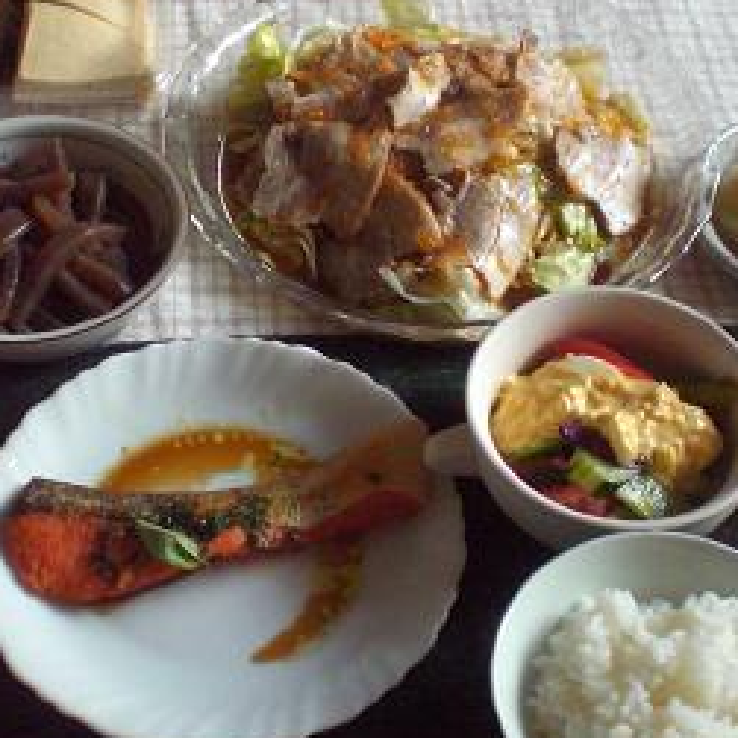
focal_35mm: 62
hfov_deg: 27.7
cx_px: 394
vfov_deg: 27.7
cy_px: 394
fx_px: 1495
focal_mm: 6.3
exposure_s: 1/125
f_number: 3.1
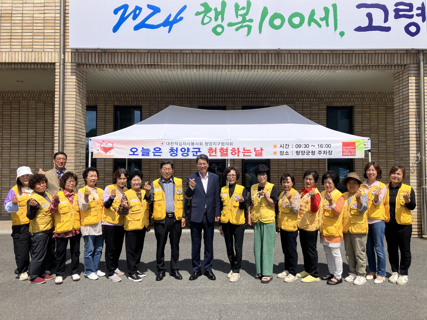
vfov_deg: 49.7
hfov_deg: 63.4
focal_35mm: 28
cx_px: 214
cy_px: 160
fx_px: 345
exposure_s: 1/2703
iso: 32
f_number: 1.8
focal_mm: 3.99
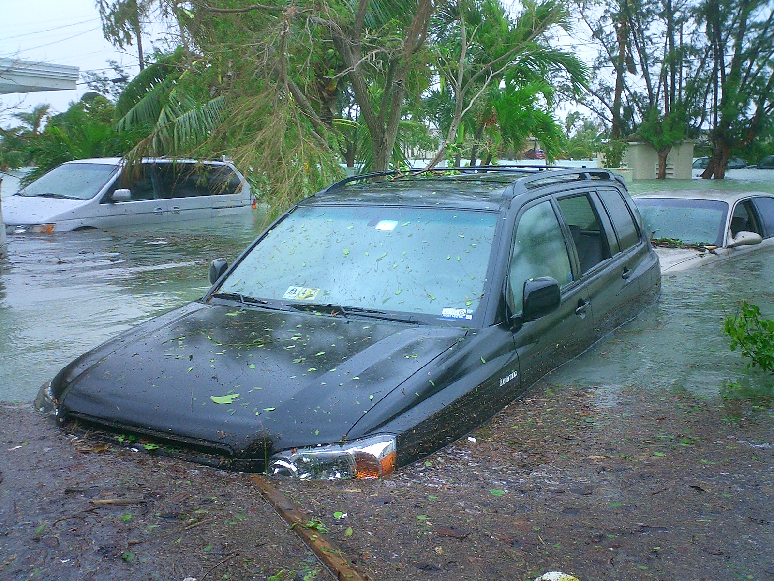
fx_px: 827
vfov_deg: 38.7
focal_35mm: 37
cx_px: 387
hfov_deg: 50.1
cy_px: 290
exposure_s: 1/80
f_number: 3.5
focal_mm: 5.6
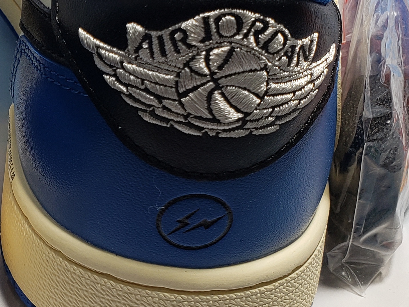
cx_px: -3
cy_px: 139
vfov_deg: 18.0
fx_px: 969
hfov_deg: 22.9
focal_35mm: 82
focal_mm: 4.3
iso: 50
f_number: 2.4
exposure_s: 1/132
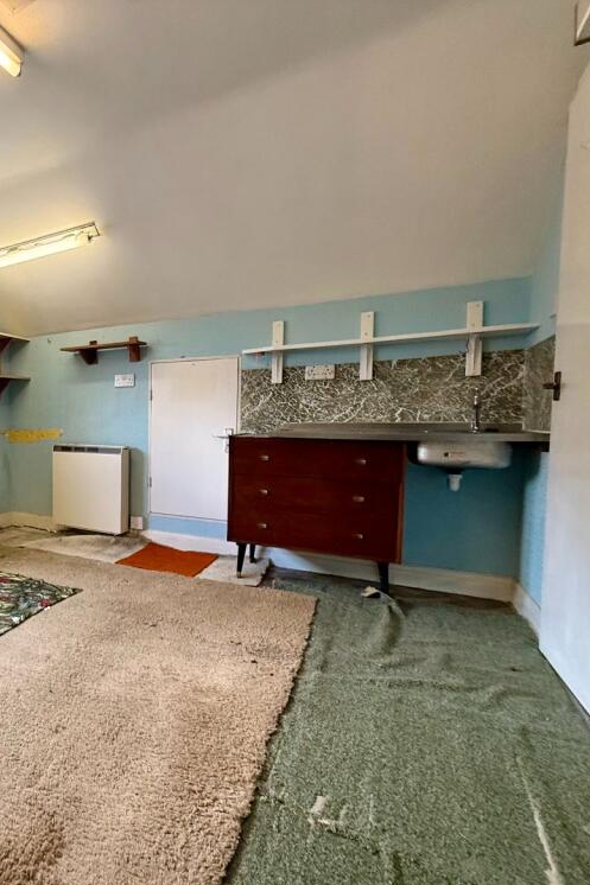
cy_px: 454
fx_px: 492
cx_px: 28
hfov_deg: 52.1
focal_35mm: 20
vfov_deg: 84.0
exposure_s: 1/100
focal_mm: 2.22
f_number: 2.2
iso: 250
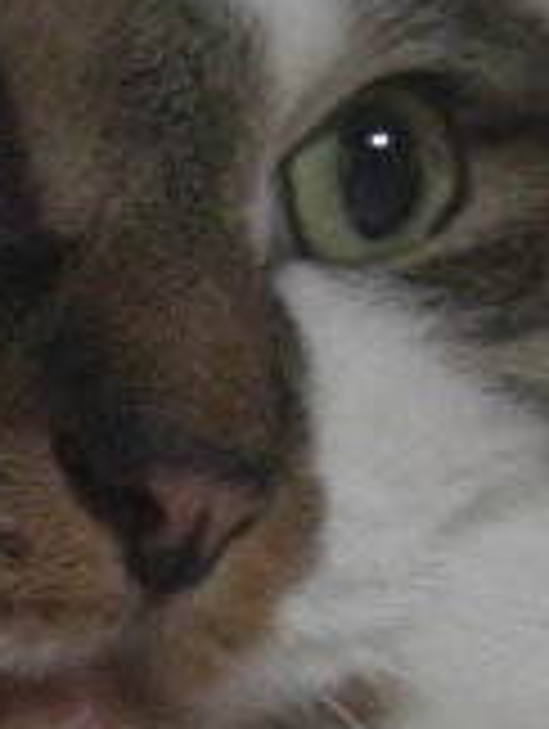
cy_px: 558
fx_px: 3164
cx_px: 50
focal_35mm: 150
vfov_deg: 13.1
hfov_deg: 9.9
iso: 800
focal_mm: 7.9
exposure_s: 1/50
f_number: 2.8
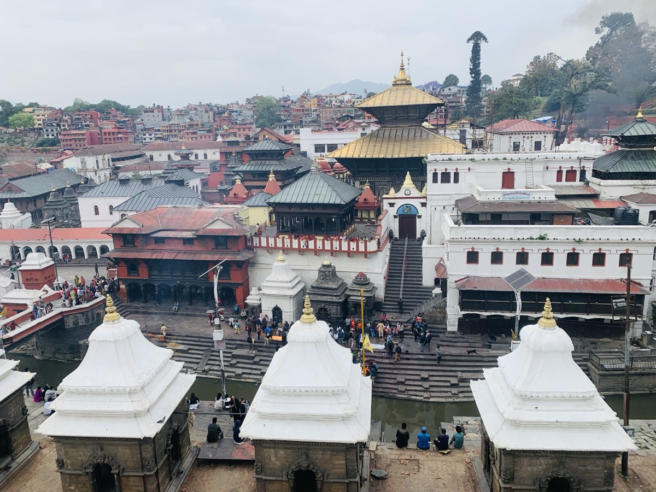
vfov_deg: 53.1
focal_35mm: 26
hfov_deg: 67.3
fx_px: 493
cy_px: 246
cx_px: 328
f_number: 1.8
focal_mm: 4.25
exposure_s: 1/701
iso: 25
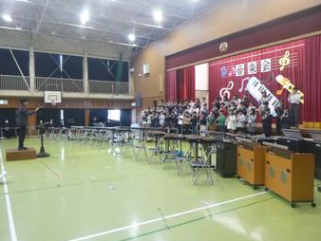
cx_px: 157
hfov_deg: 63.4
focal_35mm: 28
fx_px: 260
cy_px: 122
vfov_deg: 49.8
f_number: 4
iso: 400
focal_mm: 4.8
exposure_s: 1/20
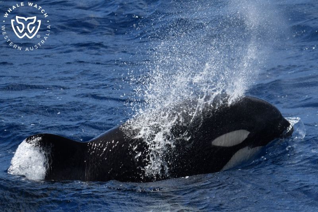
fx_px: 2296
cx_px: 159
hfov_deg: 7.9
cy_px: 106
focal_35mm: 260
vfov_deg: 5.3
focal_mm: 260
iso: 900
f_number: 5.6
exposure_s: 1/8000
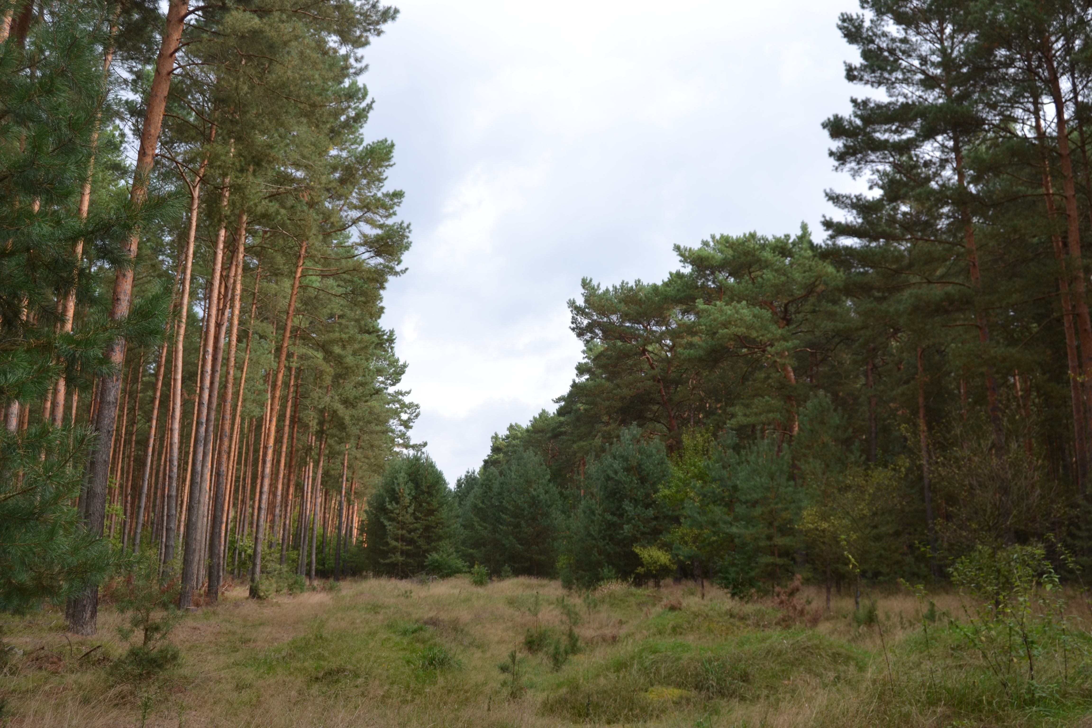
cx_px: 546
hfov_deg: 55.1
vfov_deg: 38.4
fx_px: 1046
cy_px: 364
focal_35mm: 34
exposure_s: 1/125
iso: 100
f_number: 5.6
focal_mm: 23
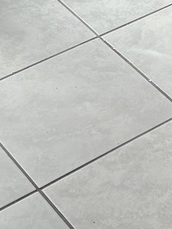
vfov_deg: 10.5
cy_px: -359
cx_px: 283
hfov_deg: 9.2
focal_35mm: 156
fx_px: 1034
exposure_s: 1/160
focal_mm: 5.96
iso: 64
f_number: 1.6
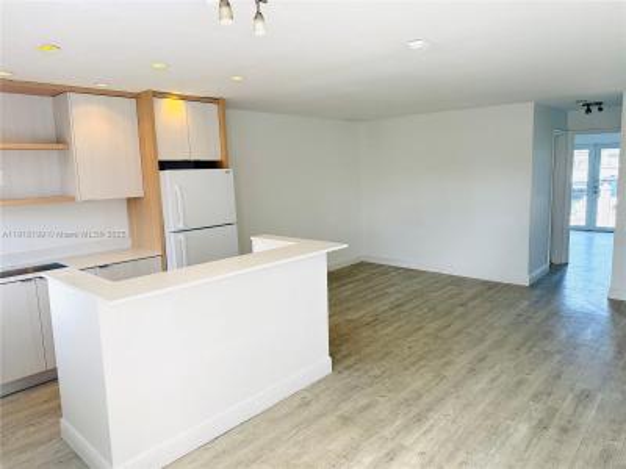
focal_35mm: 24
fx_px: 434
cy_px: 234
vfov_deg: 56.8
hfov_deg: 71.6
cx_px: 313
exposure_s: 1/473
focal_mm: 6.76
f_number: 1.78
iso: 100
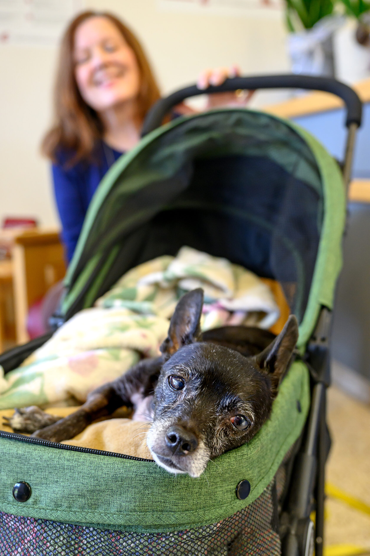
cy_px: 278
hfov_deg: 36.8
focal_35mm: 36
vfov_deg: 53.1
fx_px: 555
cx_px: 185
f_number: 2.8
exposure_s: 1/160
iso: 640
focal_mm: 24
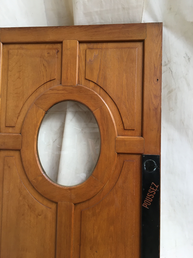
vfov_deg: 61.7
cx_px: 96
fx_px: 216
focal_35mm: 29
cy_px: 129
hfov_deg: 48.2
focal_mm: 4.15
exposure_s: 1/33
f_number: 2.2
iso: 64
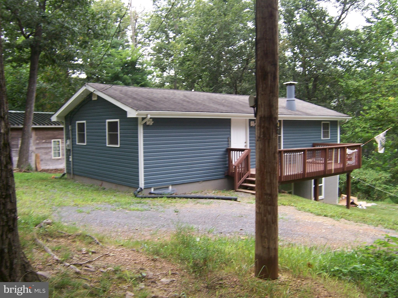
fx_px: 379
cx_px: 199
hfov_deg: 55.4
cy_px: 149
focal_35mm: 33
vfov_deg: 42.9
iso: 80
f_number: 3.4
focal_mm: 5.5
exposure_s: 1/90
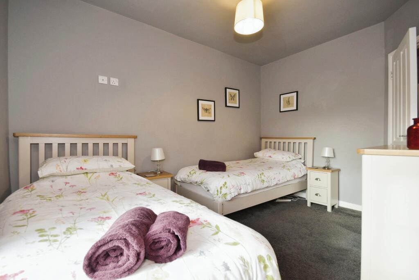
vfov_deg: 77.3
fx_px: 175
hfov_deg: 100.4
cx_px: 210
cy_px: 140
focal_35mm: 15
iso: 400
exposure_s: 1/25
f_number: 8
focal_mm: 10
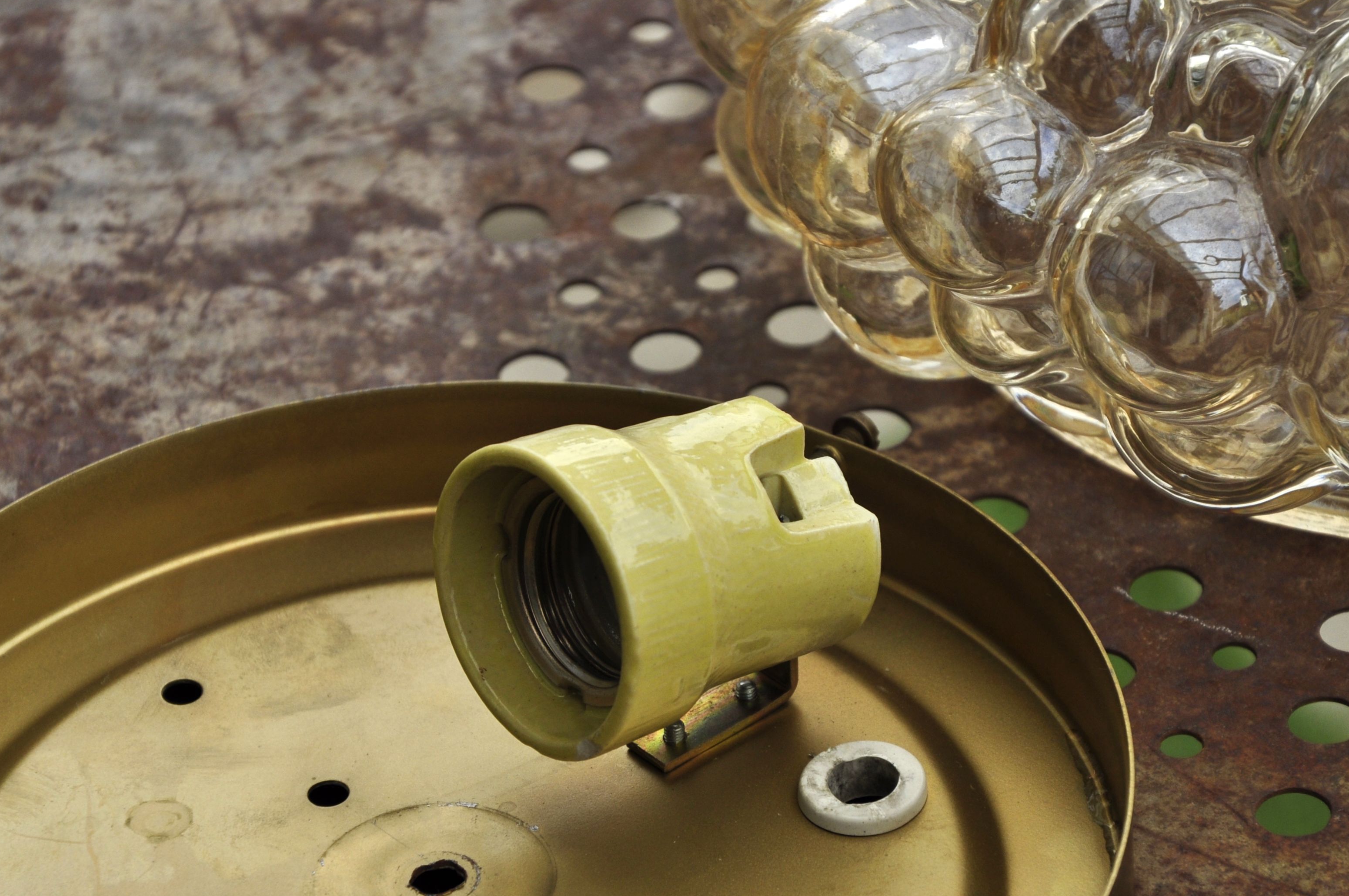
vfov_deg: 6.3
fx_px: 8148
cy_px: 530
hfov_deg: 9.5
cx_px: 641
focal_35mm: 218
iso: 200
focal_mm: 105
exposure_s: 1/250
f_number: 8
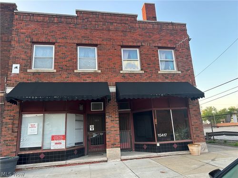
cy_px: 89
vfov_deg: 56.8
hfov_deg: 71.6
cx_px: 119
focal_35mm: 24
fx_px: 165
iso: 100
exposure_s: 1/132
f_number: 1.78
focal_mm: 6.86
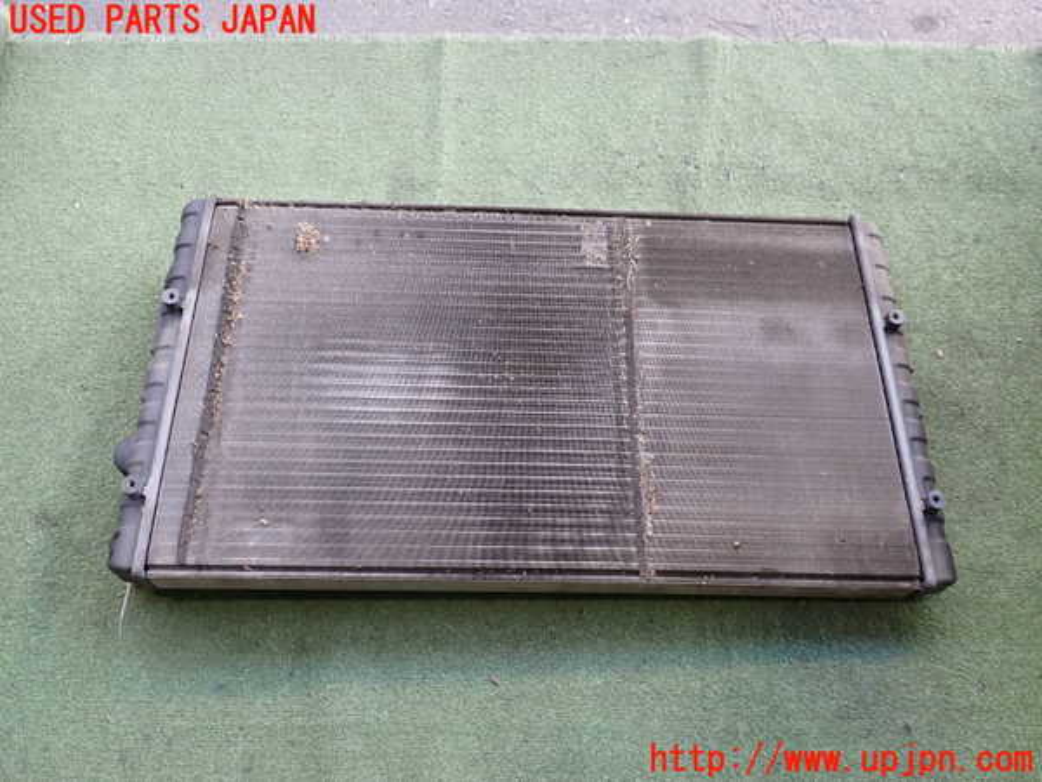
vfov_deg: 46.8
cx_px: 521
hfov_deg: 60.0
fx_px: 903
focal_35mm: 30
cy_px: 391
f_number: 2.3
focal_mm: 5.4
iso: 200
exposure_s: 1/50
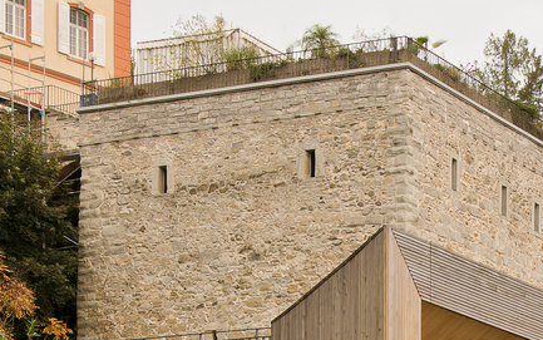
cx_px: 514
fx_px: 1170
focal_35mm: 79
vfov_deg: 16.5
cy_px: 197
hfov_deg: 25.1
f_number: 11
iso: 400
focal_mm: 20
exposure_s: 1/6
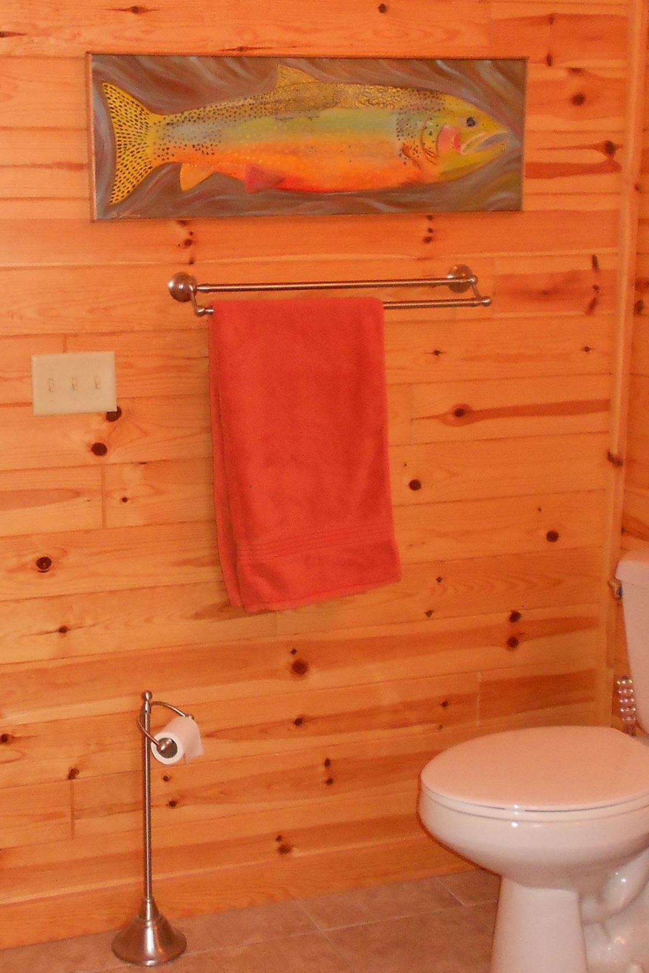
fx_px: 1325
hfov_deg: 27.2
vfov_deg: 40.3
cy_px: 462
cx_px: 167
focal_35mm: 49
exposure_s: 1/25
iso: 250
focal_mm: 4.6
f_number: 3.2
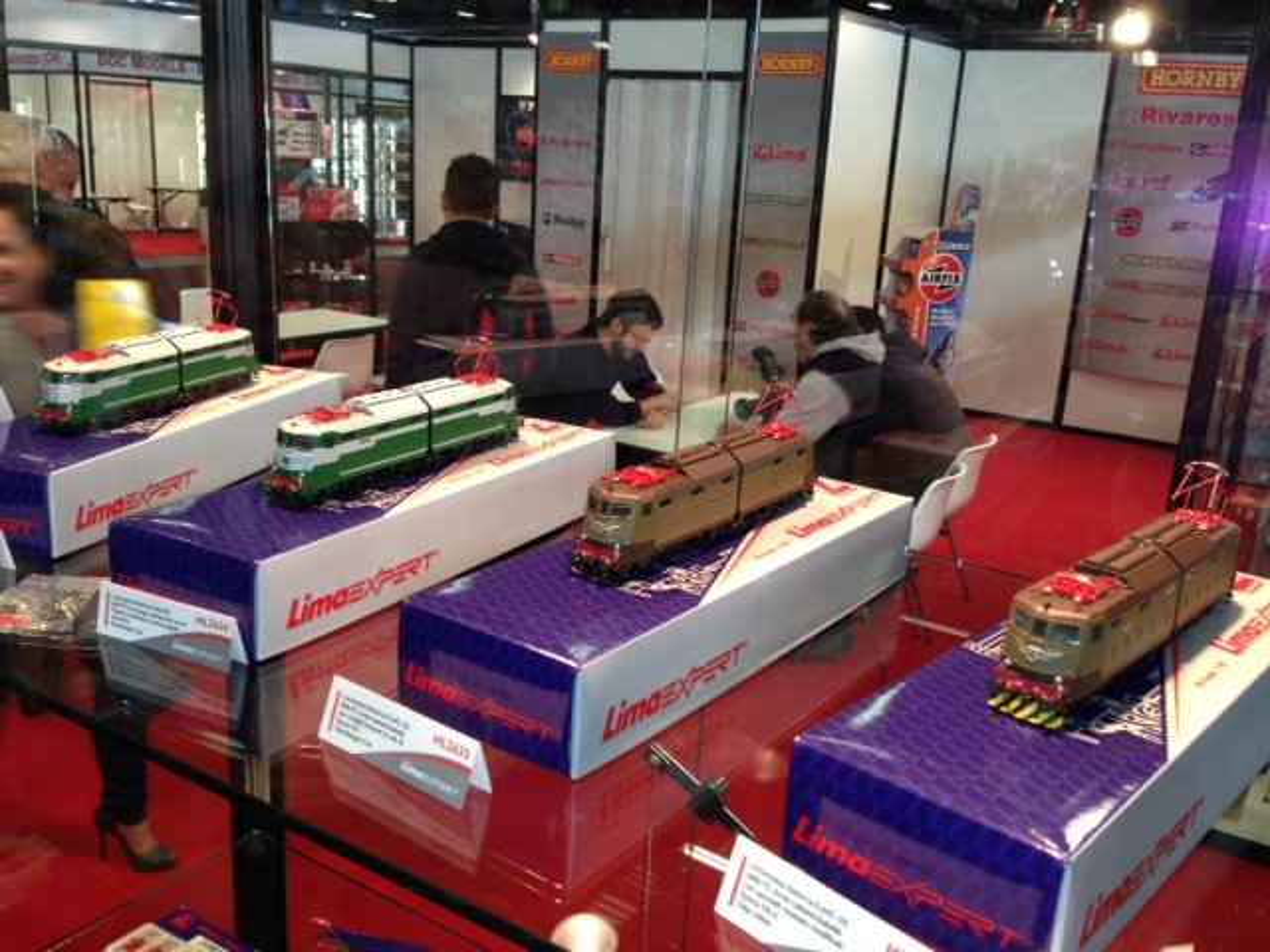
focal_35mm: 33
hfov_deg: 55.4
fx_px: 1211
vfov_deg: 42.9
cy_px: 476
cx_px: 635
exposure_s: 1/20
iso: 64
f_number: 2.4
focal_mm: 4.13
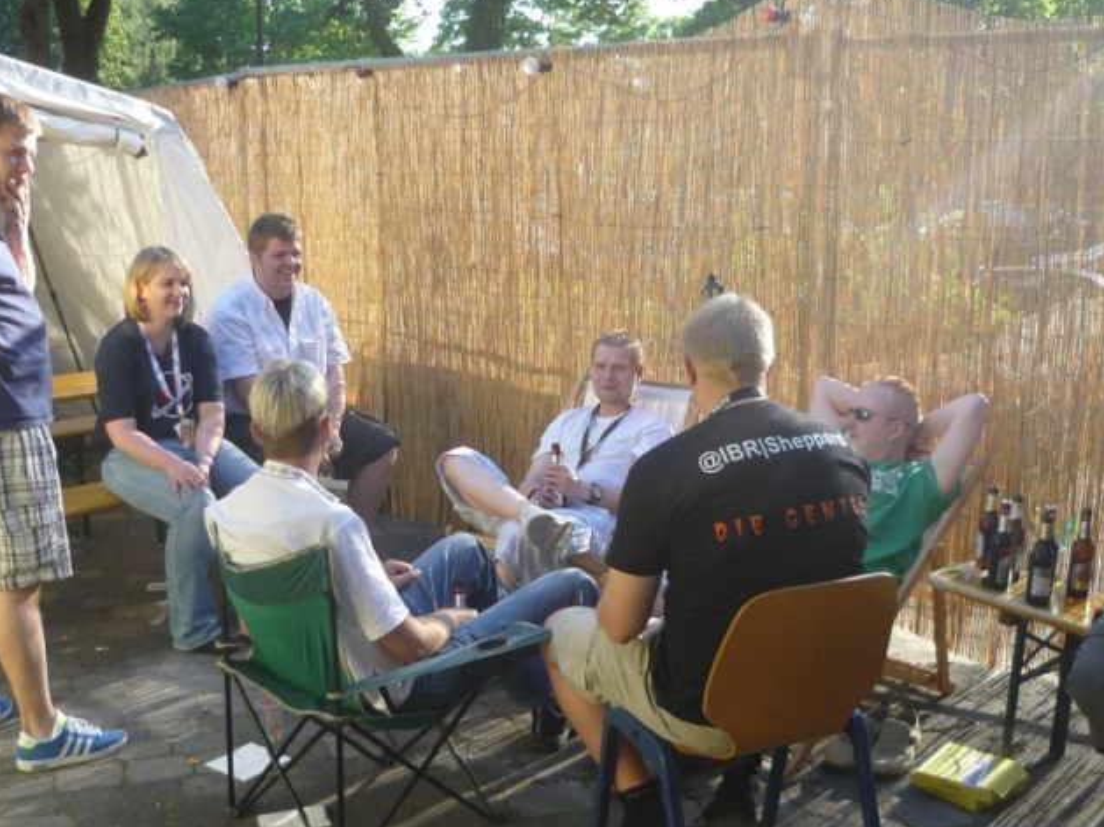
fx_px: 1339
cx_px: 516
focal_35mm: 42
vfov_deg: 34.2
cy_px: 486
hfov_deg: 44.8
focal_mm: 5.5
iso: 100
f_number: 2.8
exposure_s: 1/250
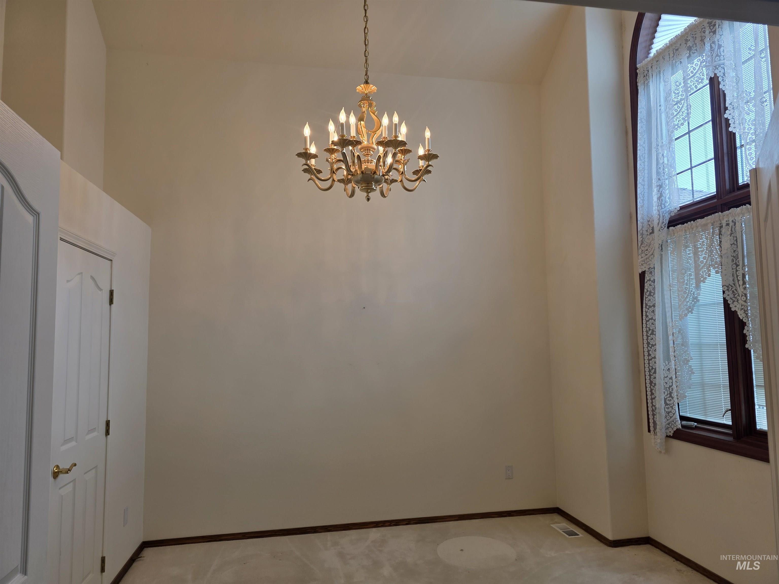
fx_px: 518
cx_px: 390
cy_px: 292
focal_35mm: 23
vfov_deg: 58.9
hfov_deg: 73.9
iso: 40
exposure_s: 1/120
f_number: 1.7
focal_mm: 6.3
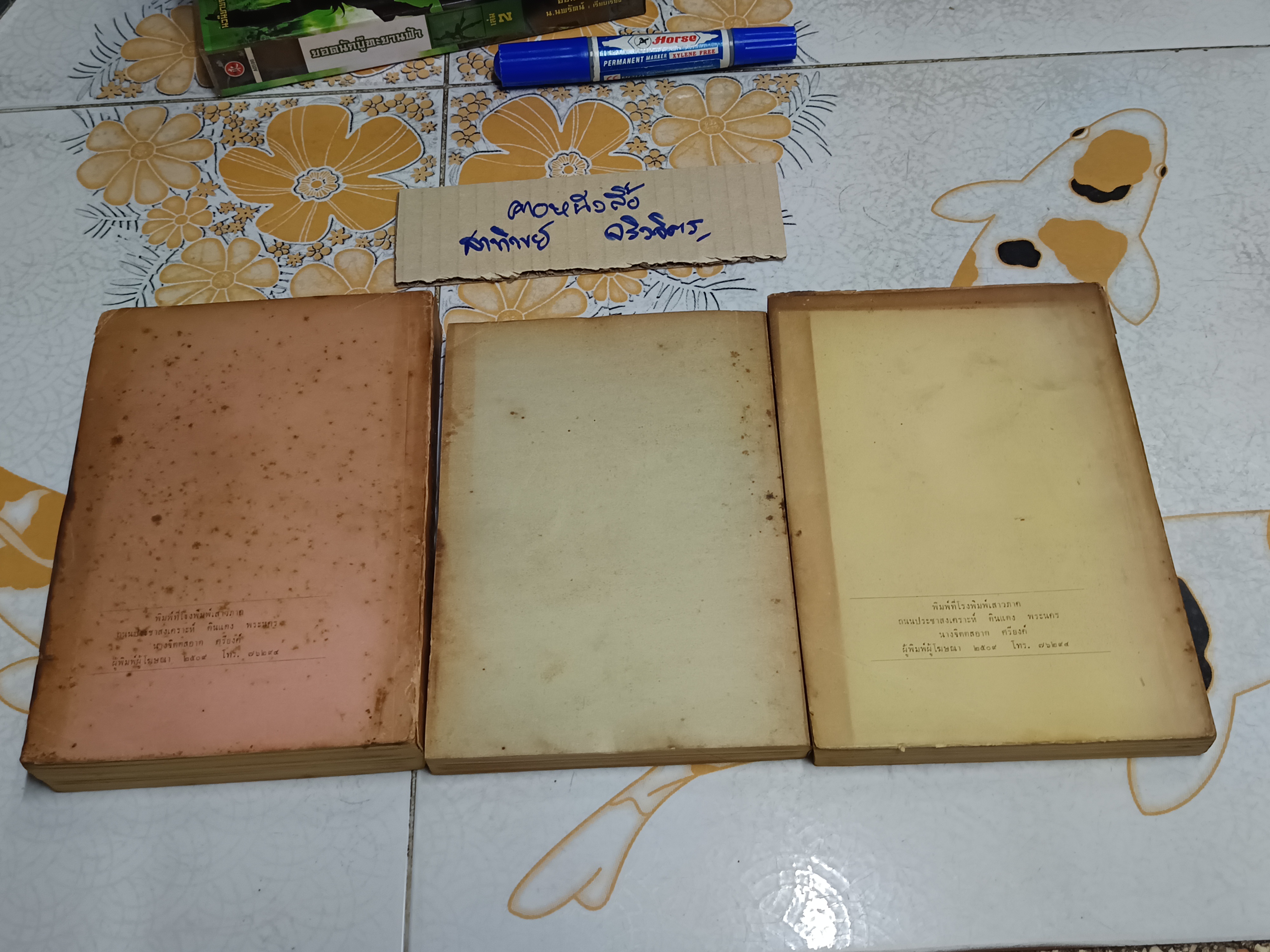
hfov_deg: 71.6
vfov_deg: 56.8
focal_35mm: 24
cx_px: 635
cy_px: 476
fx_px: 881
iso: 1021
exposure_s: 1/50
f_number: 1.7
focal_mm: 5.31
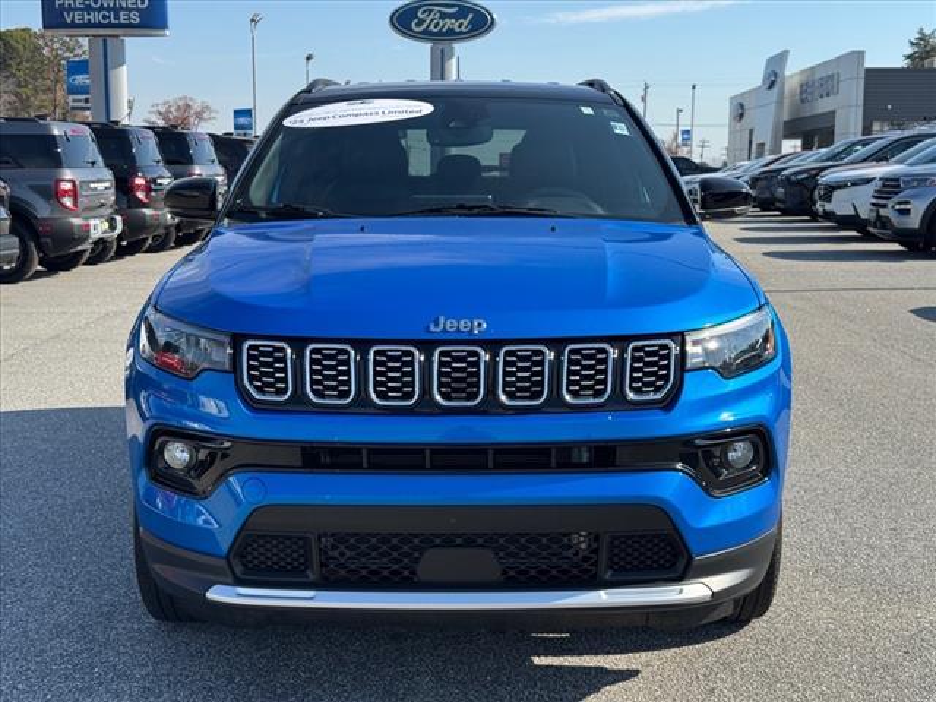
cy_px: 351
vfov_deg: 30.3
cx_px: 468
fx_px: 1298
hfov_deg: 39.7
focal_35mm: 48
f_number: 1.78
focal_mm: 6.76
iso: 64
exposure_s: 1/2110
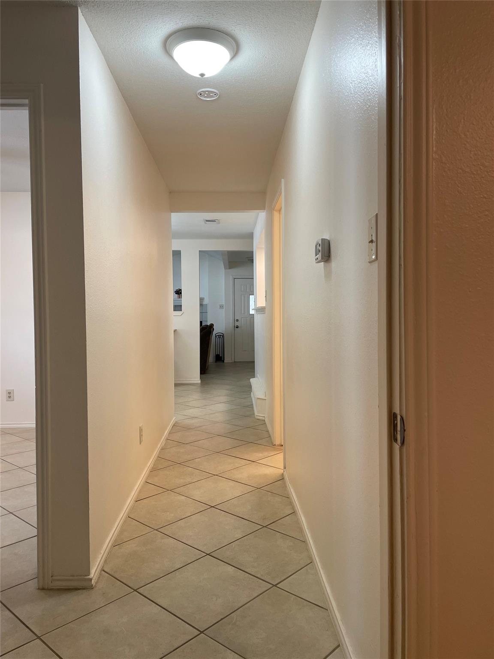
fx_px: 495
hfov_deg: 53.1
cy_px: 330
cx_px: 247
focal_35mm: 26
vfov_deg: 67.3
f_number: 1.6
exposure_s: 1/120
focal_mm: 4.2
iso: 80
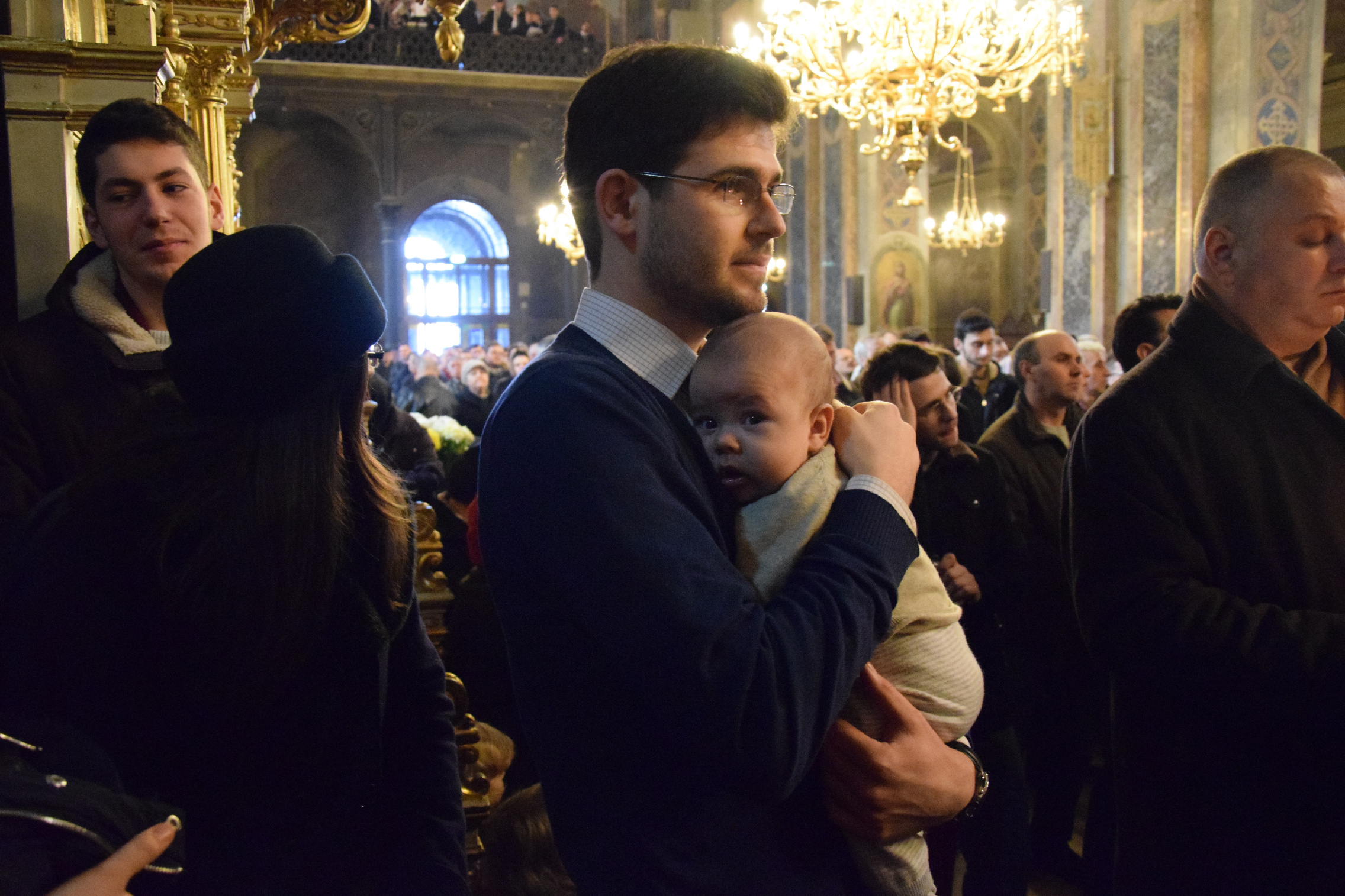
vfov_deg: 41.7
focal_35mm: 32
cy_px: 448
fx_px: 1177
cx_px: 672
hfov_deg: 59.5
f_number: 3.8
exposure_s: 1/50
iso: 8000
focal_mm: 21
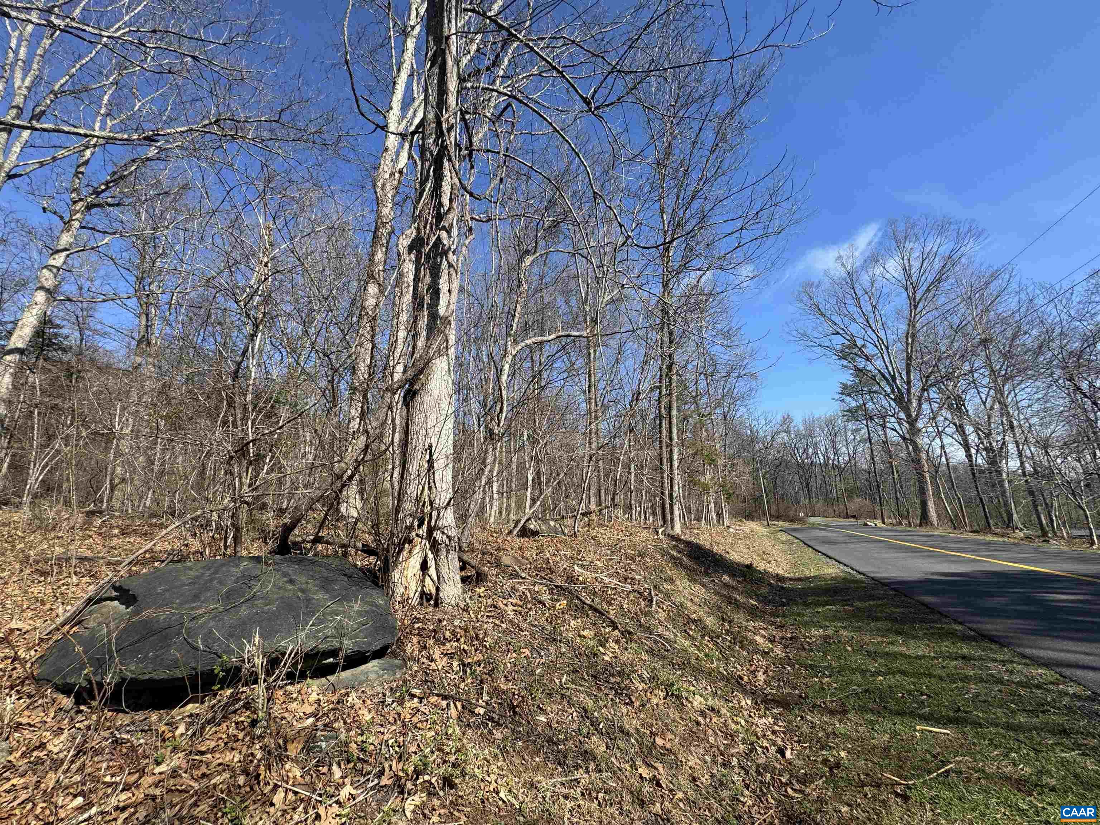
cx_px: 550
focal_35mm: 14
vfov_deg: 85.7
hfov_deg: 102.1
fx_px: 445
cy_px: 412
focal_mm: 2.22
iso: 50
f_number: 2.2
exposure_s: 1/1048
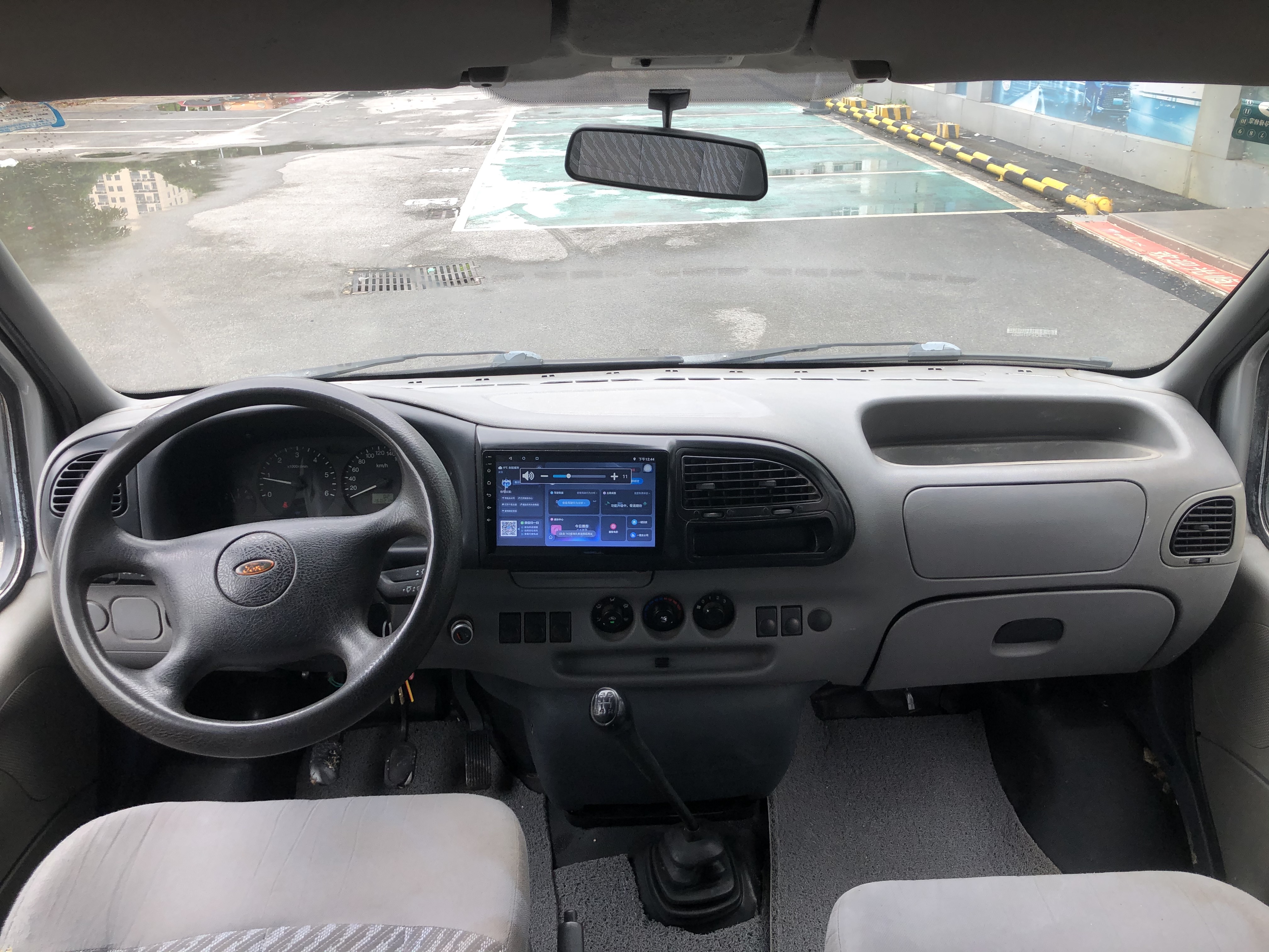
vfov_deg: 49.7
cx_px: 634
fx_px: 1026
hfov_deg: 63.4
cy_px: 476
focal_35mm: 28
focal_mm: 3.99
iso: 25
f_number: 1.8
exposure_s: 1/120
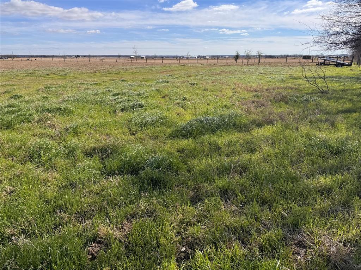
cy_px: 135
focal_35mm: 24
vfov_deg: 56.8
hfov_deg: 71.6
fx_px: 250
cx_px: 180
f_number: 1.78
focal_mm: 6.76
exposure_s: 1/3597
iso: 80
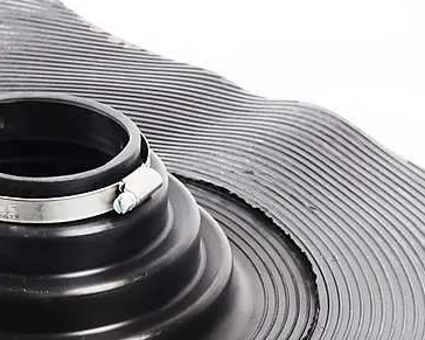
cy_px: 332
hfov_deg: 7.5
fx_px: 3232
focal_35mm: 257
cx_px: 30
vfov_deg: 6.0
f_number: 8
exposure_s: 1/250
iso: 100
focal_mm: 52
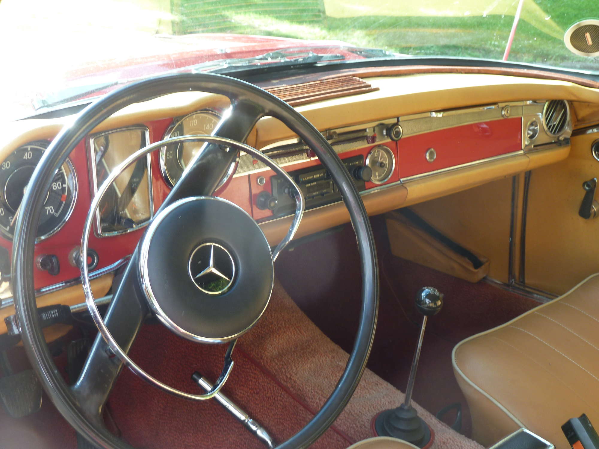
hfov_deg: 39.7
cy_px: 224
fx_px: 831
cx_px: 300
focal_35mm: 48
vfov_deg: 30.3
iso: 100
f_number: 3.8
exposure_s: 1/30
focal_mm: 7.9
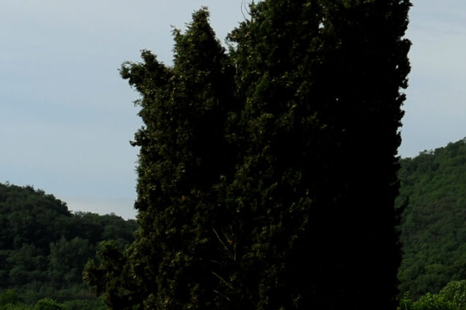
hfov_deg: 12.3
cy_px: -27
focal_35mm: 155
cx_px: 807
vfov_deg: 8.8
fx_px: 2005
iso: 200
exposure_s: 1/1000
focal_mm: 36
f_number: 8
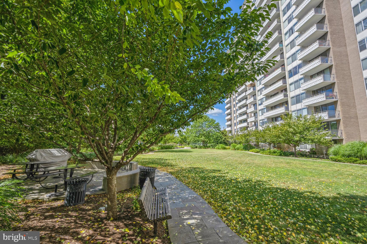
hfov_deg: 98.5
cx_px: 184
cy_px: 122
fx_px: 158
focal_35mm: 16
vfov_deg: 75.5
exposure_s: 1/250
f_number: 9
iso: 200
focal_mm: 15.5
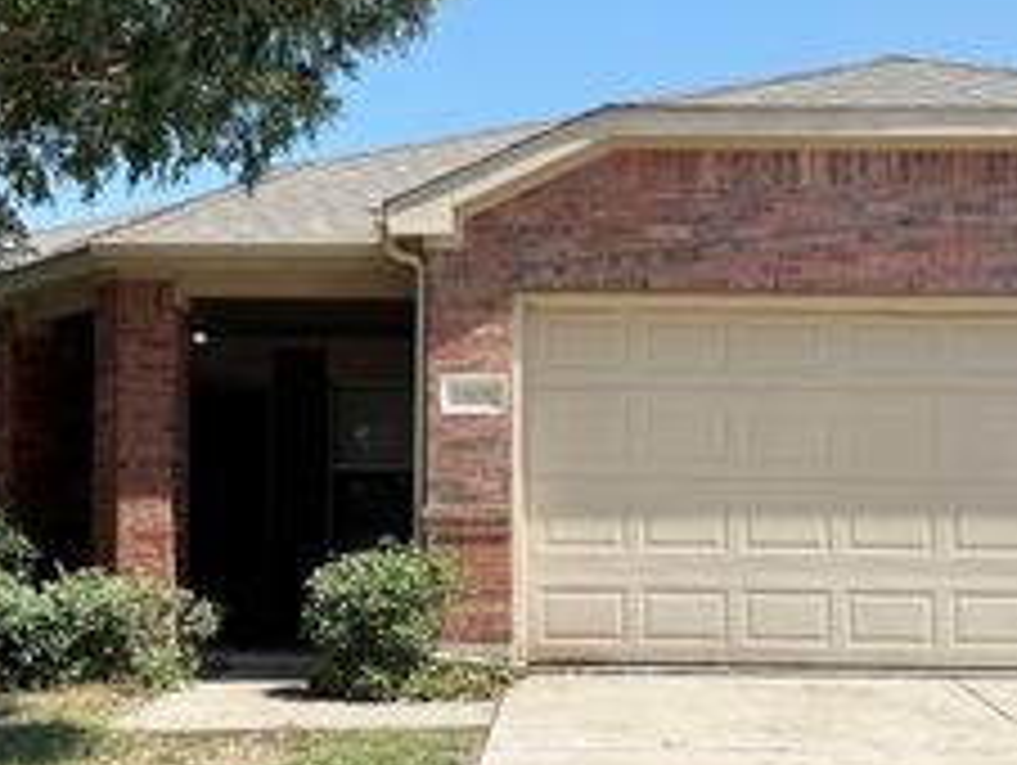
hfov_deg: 36.1
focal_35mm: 53
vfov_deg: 27.6
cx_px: 486
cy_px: 376
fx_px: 1559
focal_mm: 6.8
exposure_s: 1/5348
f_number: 1.8
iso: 80
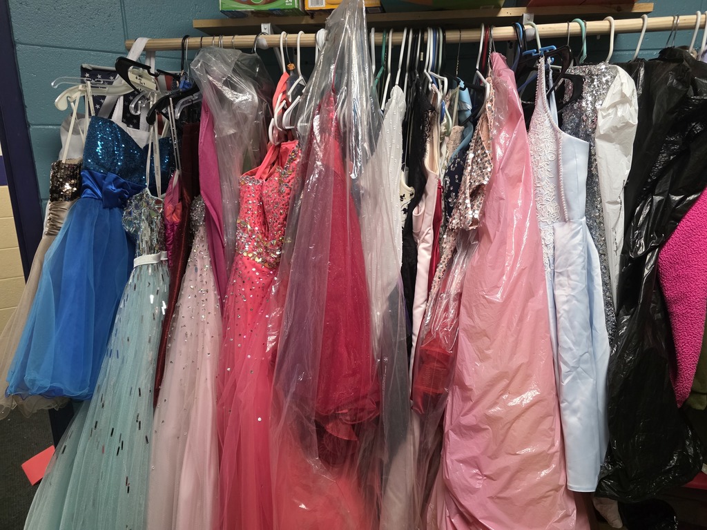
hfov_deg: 73.9
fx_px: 470
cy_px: 265
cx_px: 354
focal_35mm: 23
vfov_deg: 58.9
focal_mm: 6.3
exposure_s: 1/120
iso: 800
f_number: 1.7
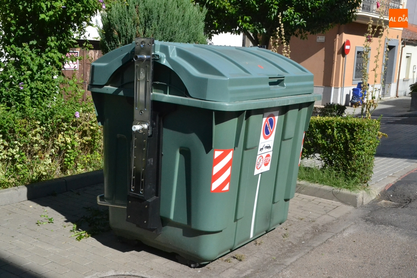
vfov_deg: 28.1
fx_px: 556
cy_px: 139
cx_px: 208
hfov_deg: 41.1
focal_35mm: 48
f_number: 18
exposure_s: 1/1250
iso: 3200
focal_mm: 32
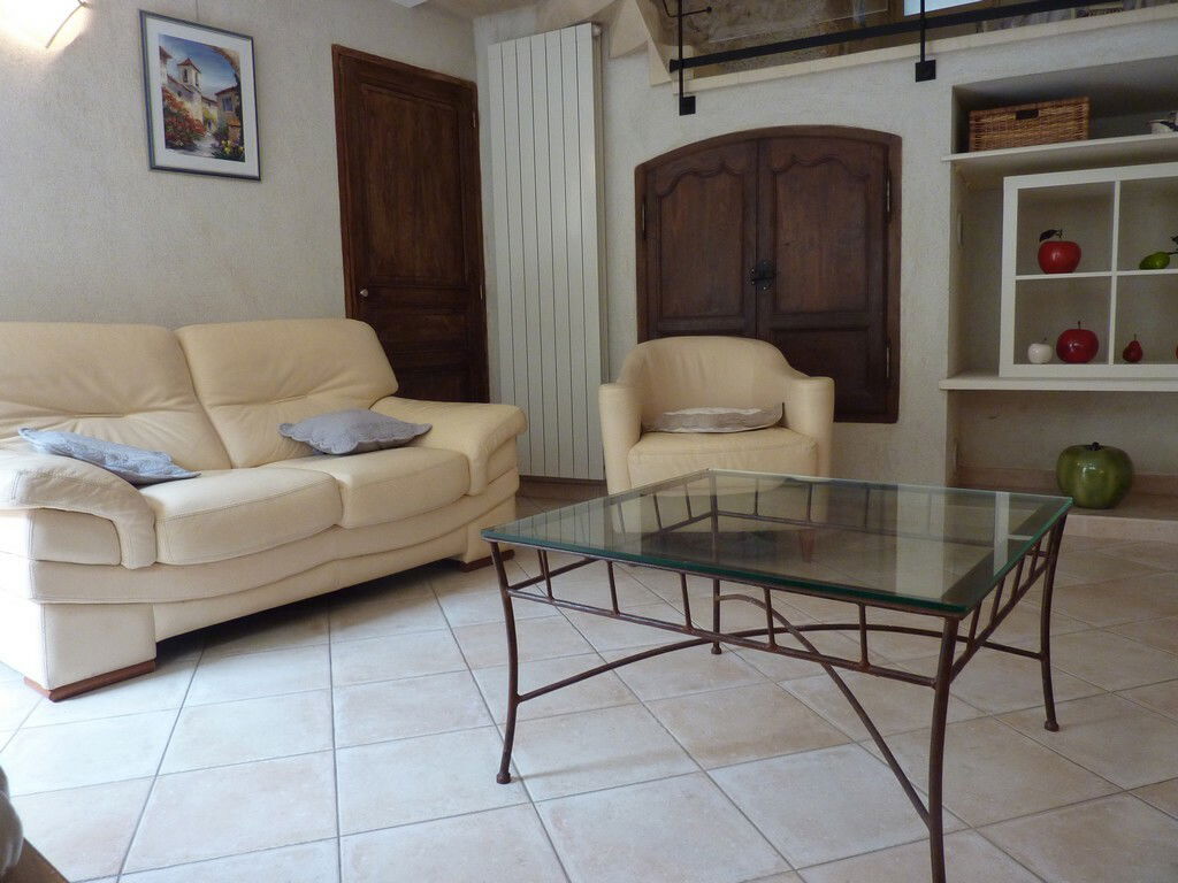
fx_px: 851
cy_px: 442
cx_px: 589
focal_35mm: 25
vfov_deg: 54.9
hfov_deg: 69.4
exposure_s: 1/30
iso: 200
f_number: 3.3
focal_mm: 4.1
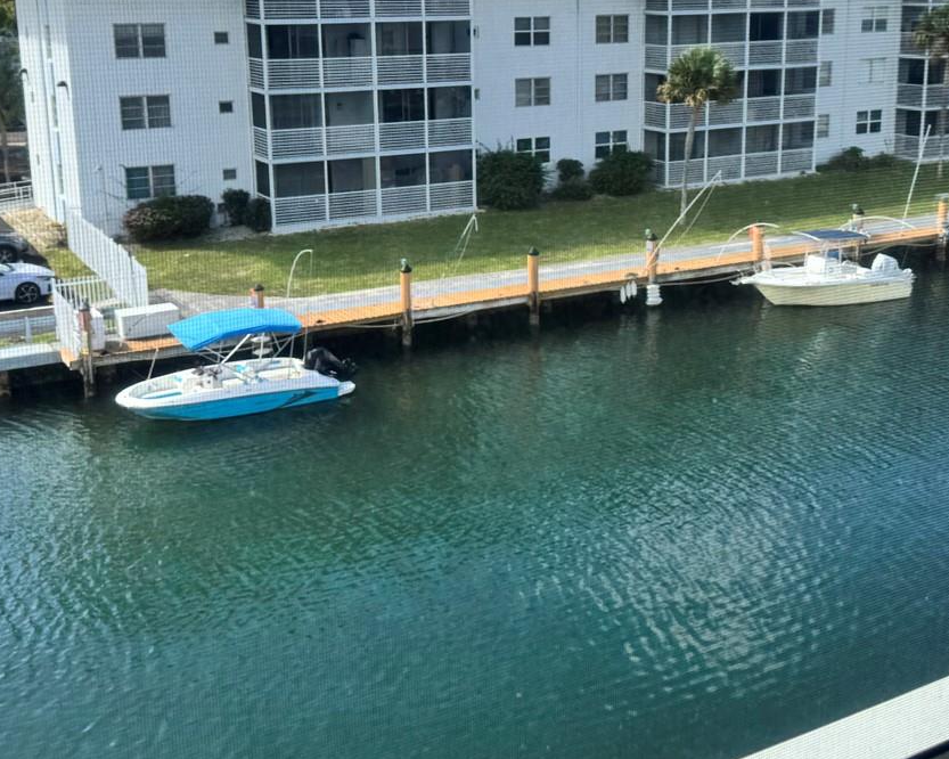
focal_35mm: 45
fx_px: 1264
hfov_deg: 41.1
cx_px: 529
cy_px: 261
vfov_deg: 33.2
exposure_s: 1/2105
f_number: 1.78
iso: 80
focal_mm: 6.76
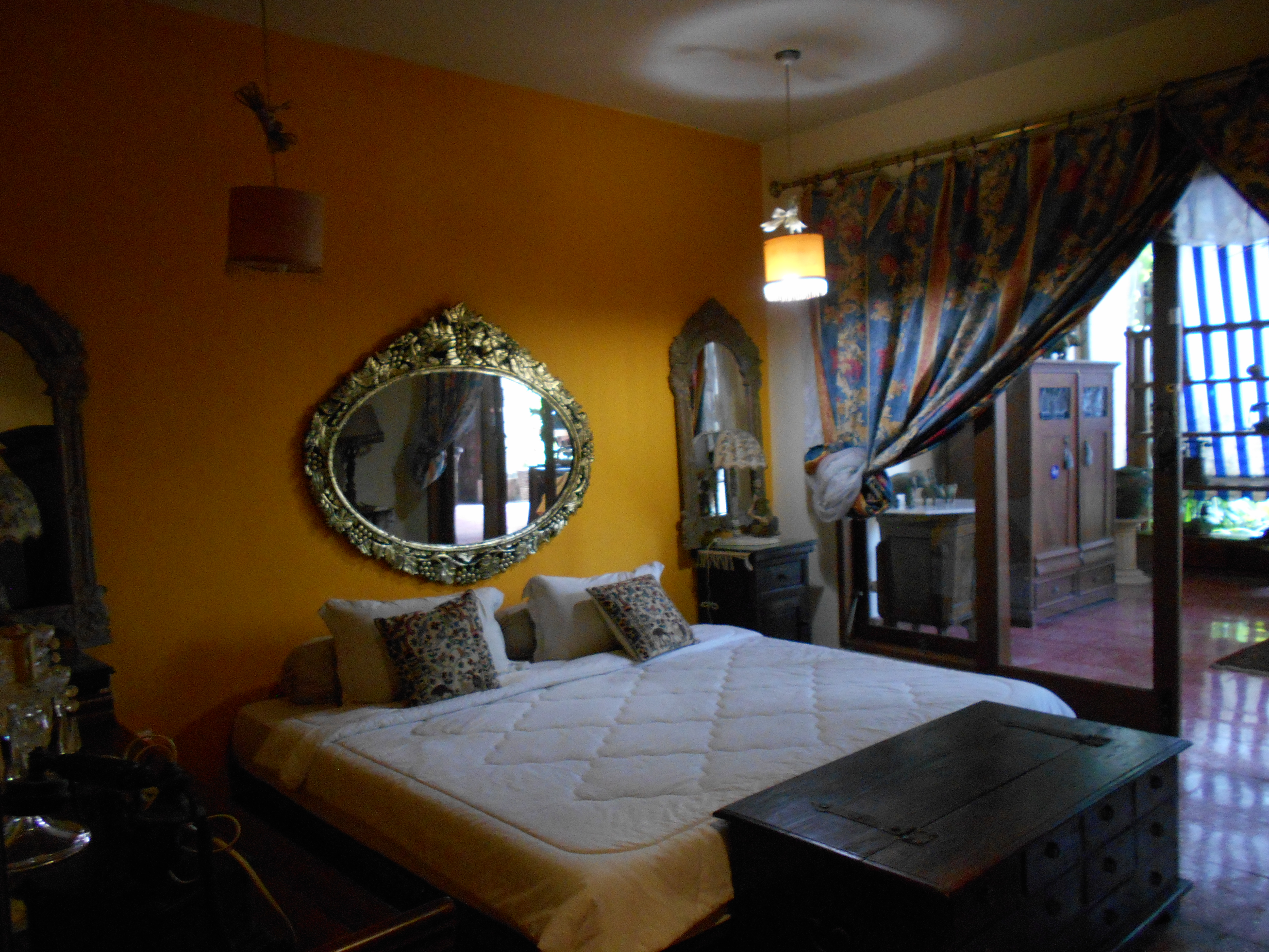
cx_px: 634
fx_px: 953
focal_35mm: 26
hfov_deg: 67.3
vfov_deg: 53.1
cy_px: 476
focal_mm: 4.6
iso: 500
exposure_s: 1/15
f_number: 3.2
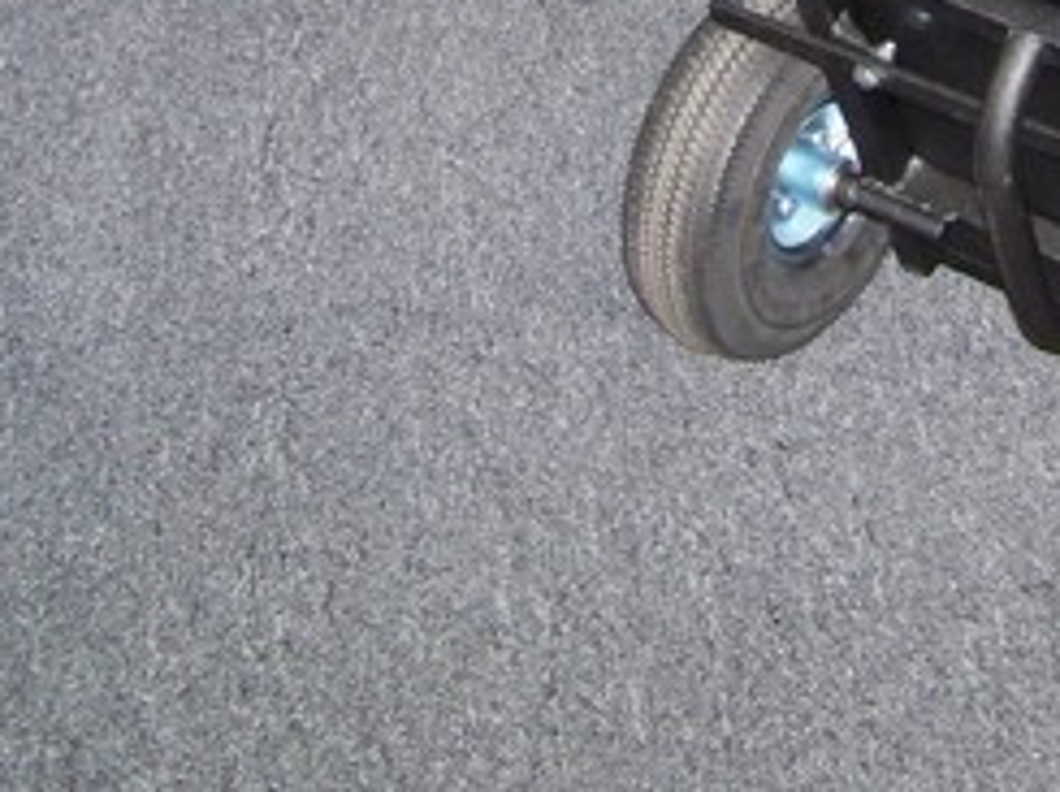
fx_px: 3149
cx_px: 1064
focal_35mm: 103
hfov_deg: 18.6
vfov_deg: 13.8
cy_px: -240
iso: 200
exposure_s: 1/30
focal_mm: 5.85
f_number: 2.8
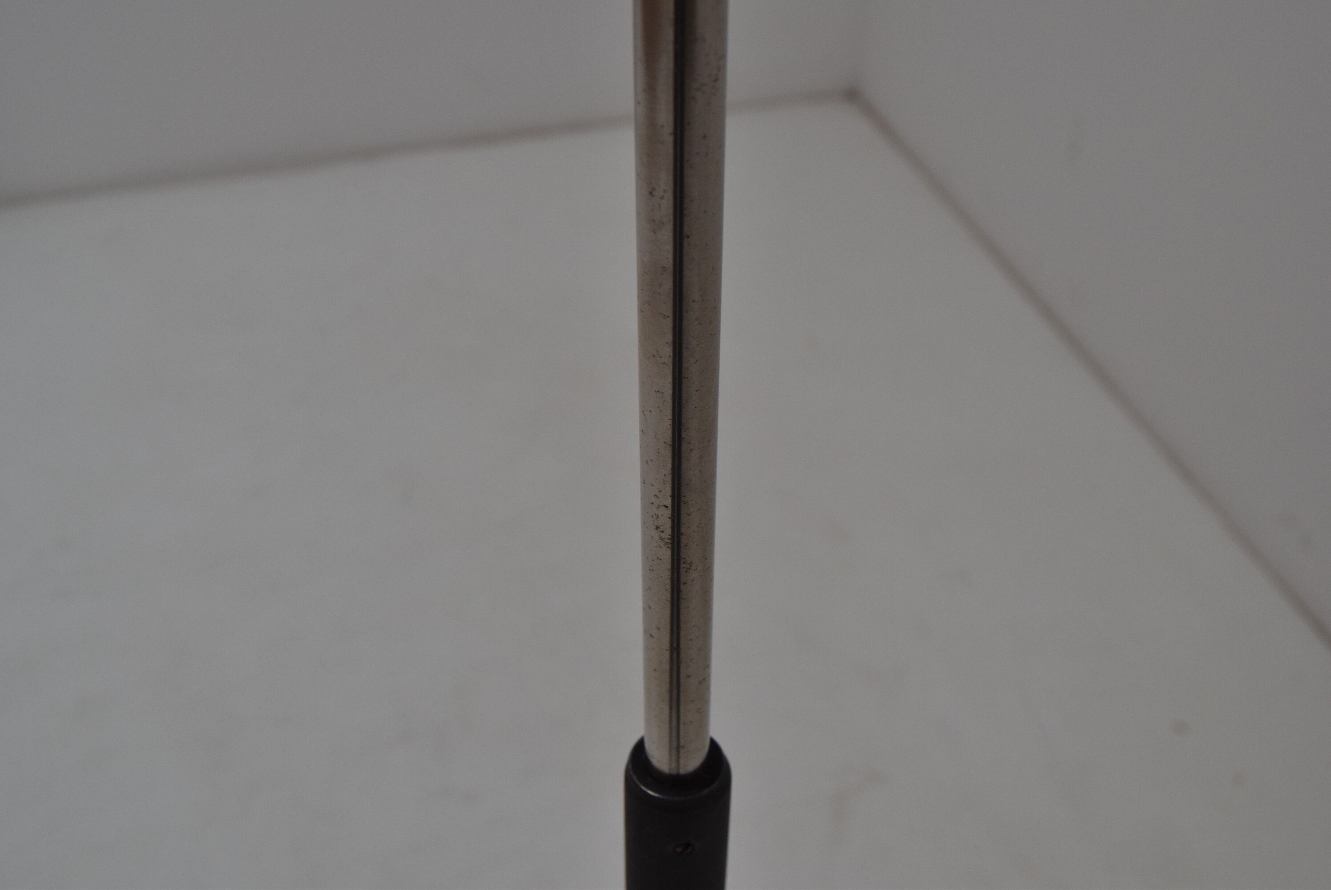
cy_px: 445
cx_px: 666
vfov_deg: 31.9
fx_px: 1554
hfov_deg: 46.4
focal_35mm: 42
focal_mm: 28
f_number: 9
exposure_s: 1/320
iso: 1600
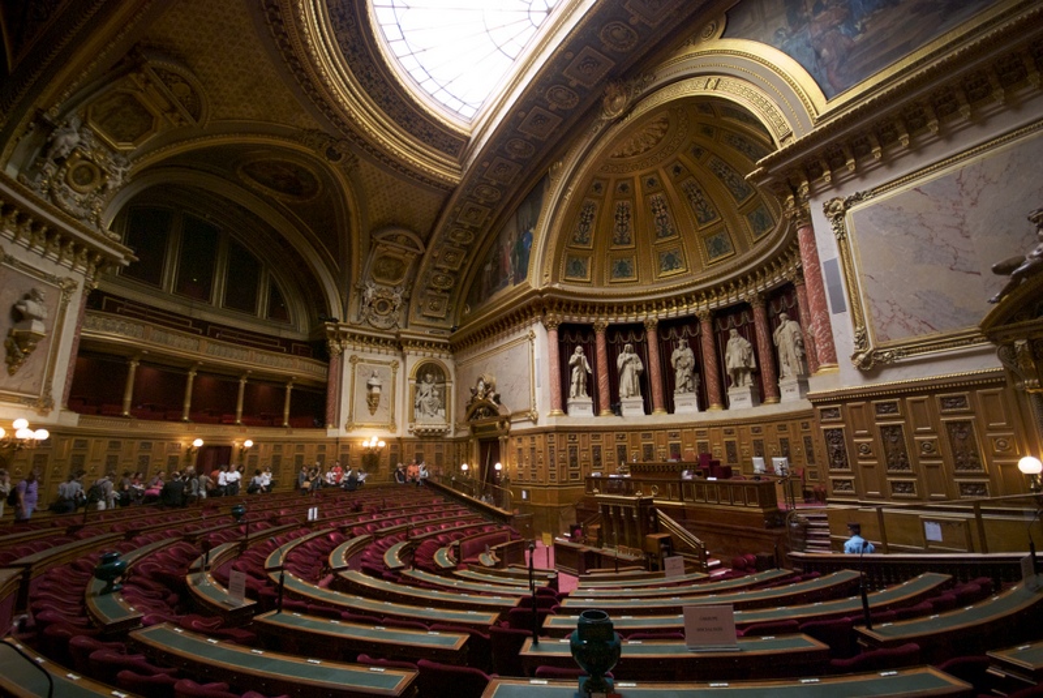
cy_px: 349
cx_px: 522
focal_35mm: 15
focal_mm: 10
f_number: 4
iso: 800
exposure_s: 1/45
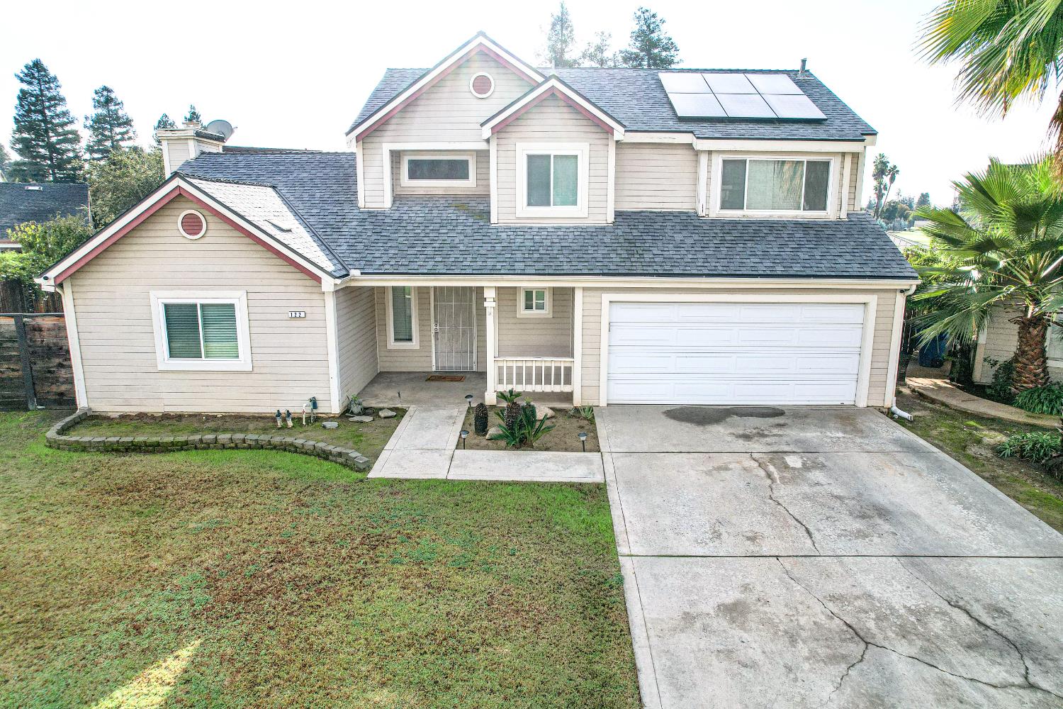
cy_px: 354
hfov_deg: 78.6
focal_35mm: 22
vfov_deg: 57.2
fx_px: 650
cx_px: 532
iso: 110
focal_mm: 8.38
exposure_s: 1/1600
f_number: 2.8
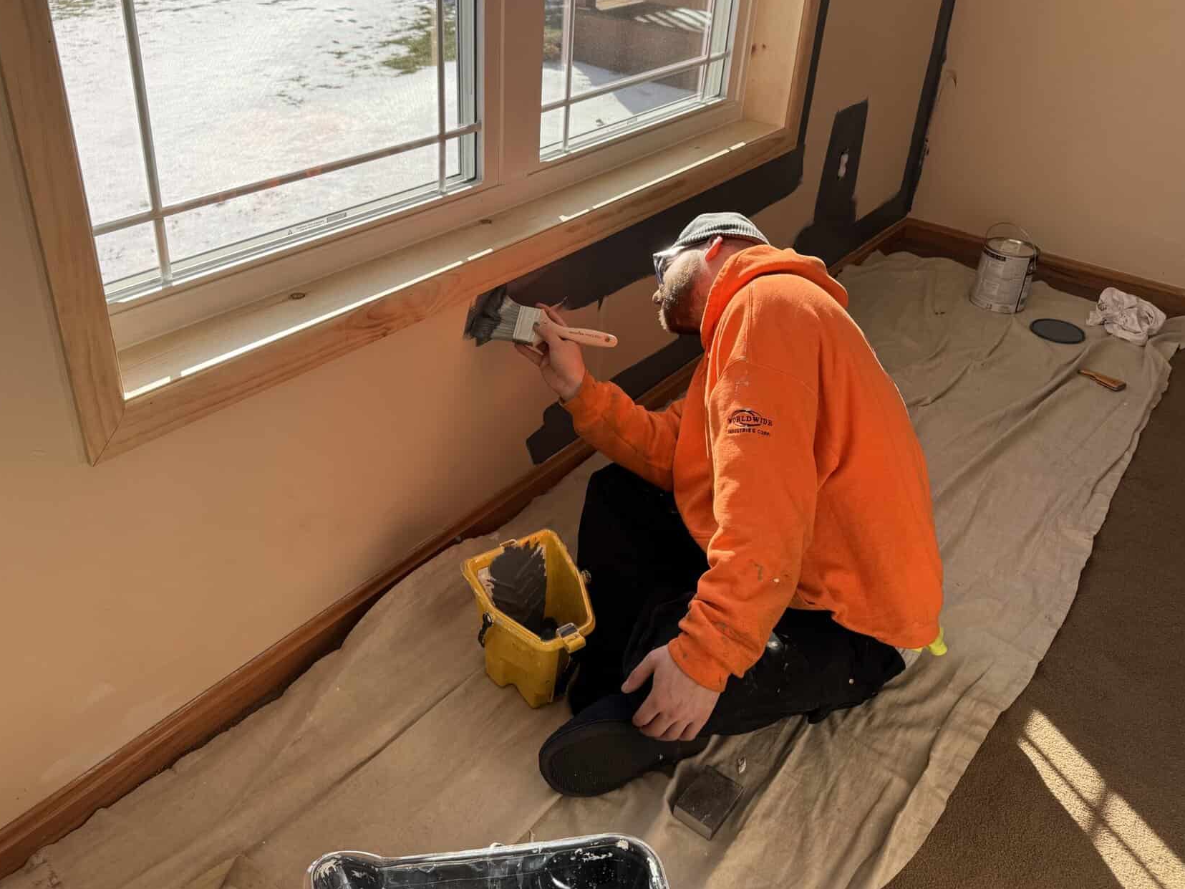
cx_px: 569
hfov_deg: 61.6
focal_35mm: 29
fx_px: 993
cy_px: 385
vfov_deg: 48.1
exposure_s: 1/756
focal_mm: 6.76
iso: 80
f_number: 1.78
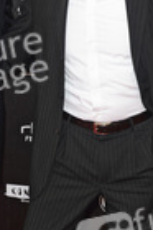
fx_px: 875
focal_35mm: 137
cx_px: 12
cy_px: 154
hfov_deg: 9.9
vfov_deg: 15.0
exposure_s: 1/160
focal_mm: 48
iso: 500
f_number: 6.3
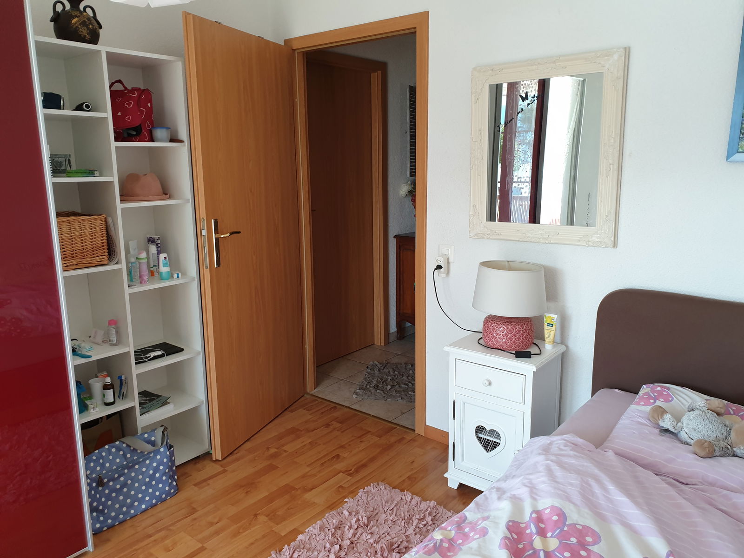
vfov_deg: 53.1
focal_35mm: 26
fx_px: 559
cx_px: 372
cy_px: 279
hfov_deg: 67.3
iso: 100
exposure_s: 1/50
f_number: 2.4
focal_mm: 4.3
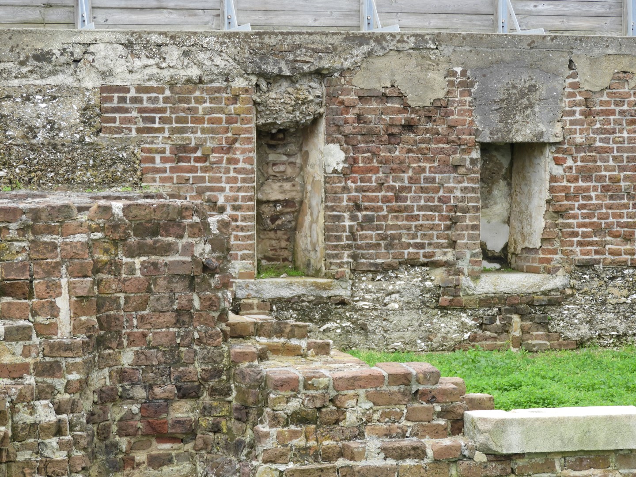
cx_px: 318
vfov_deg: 15.6
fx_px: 1745
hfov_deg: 20.7
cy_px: 238
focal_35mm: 95
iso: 100
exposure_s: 1/125
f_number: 4.8
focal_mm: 17
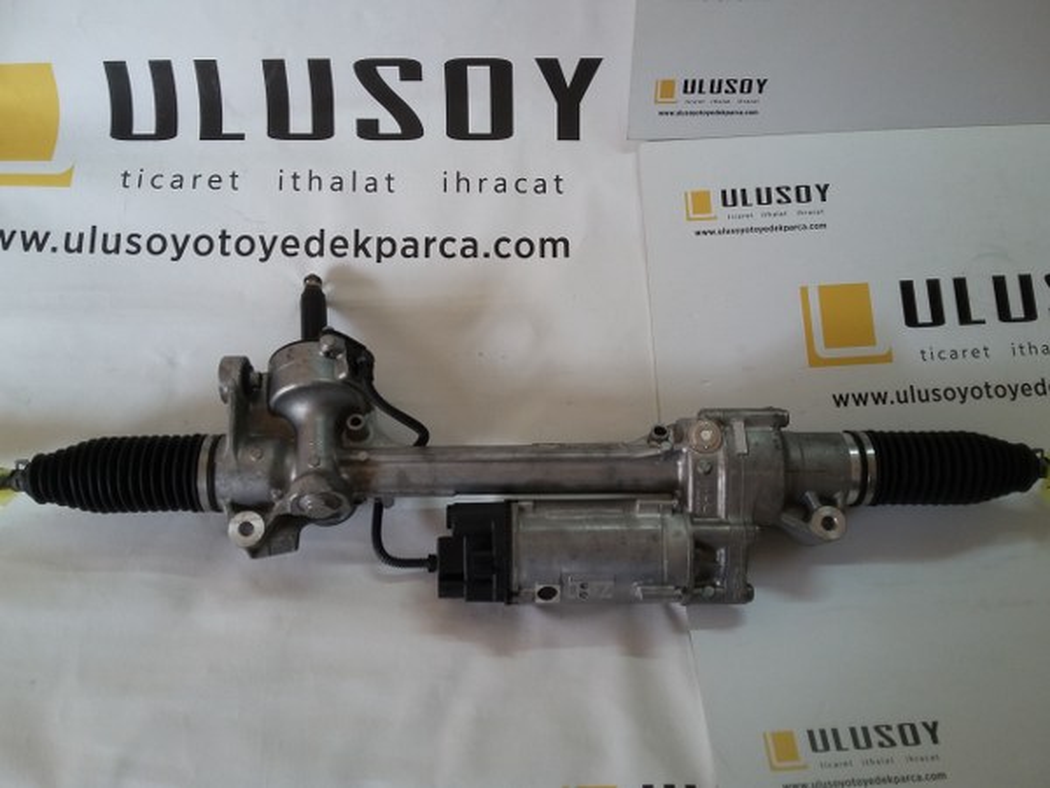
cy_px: 394
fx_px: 940
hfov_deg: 58.4
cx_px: 525
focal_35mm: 31
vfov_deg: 45.4
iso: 64
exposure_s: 1/33
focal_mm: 3.3
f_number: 2.2
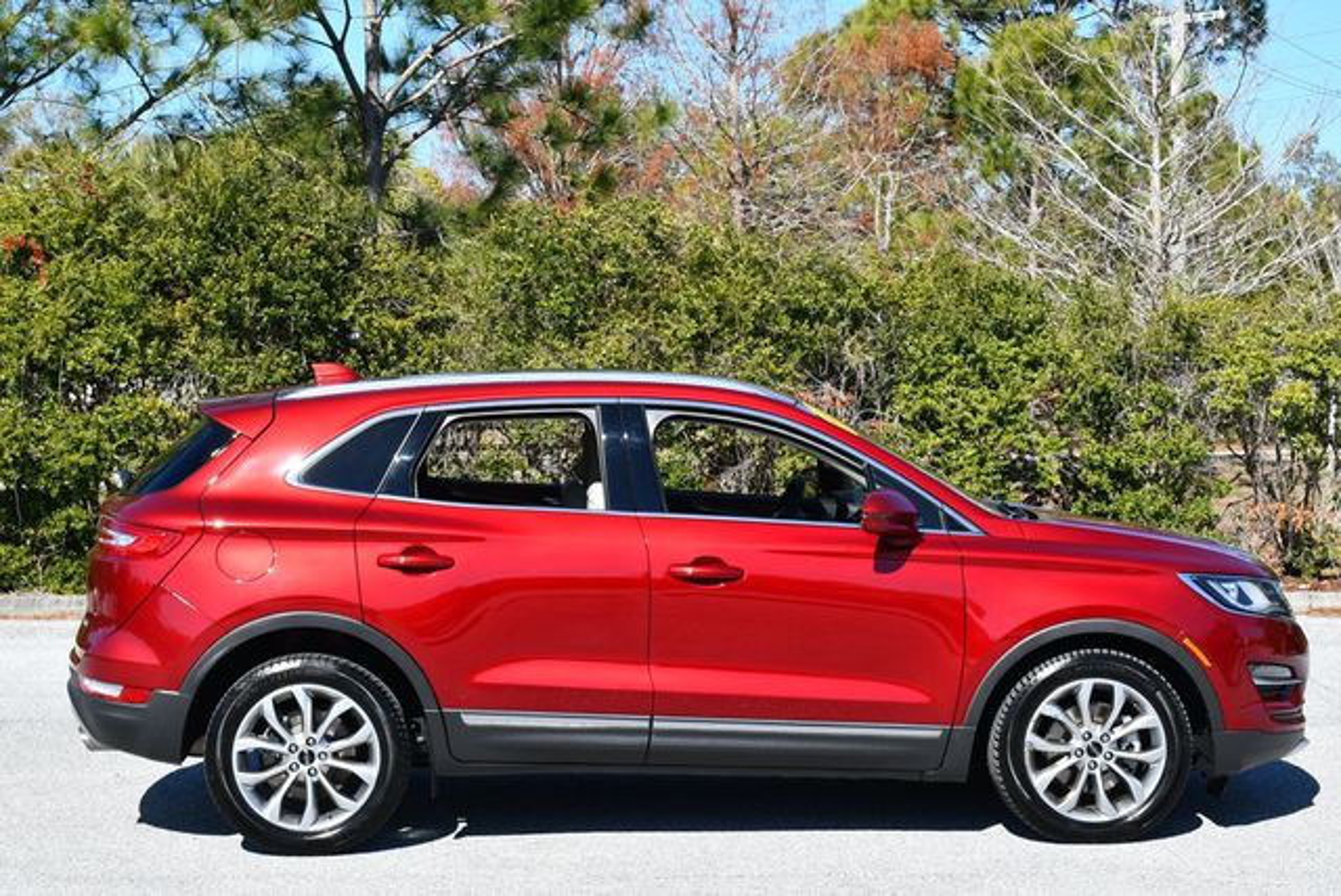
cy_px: 448
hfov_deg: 28.8
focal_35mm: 70
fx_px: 2610
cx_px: 670
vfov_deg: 19.5
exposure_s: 1/250
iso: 140
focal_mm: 35
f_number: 8
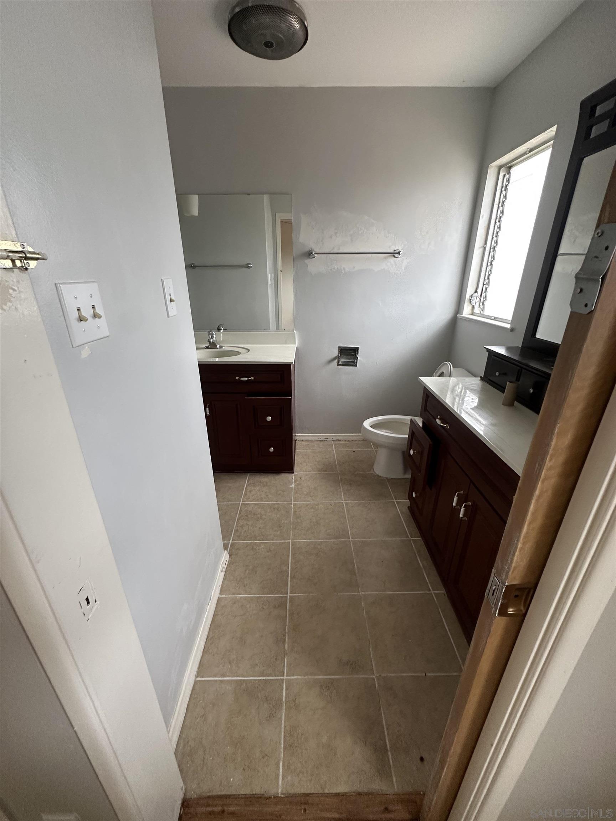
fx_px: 332
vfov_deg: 102.1
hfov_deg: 85.7
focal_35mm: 14
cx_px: 308
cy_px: 410
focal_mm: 2.22
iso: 250
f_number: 2.2
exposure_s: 1/99
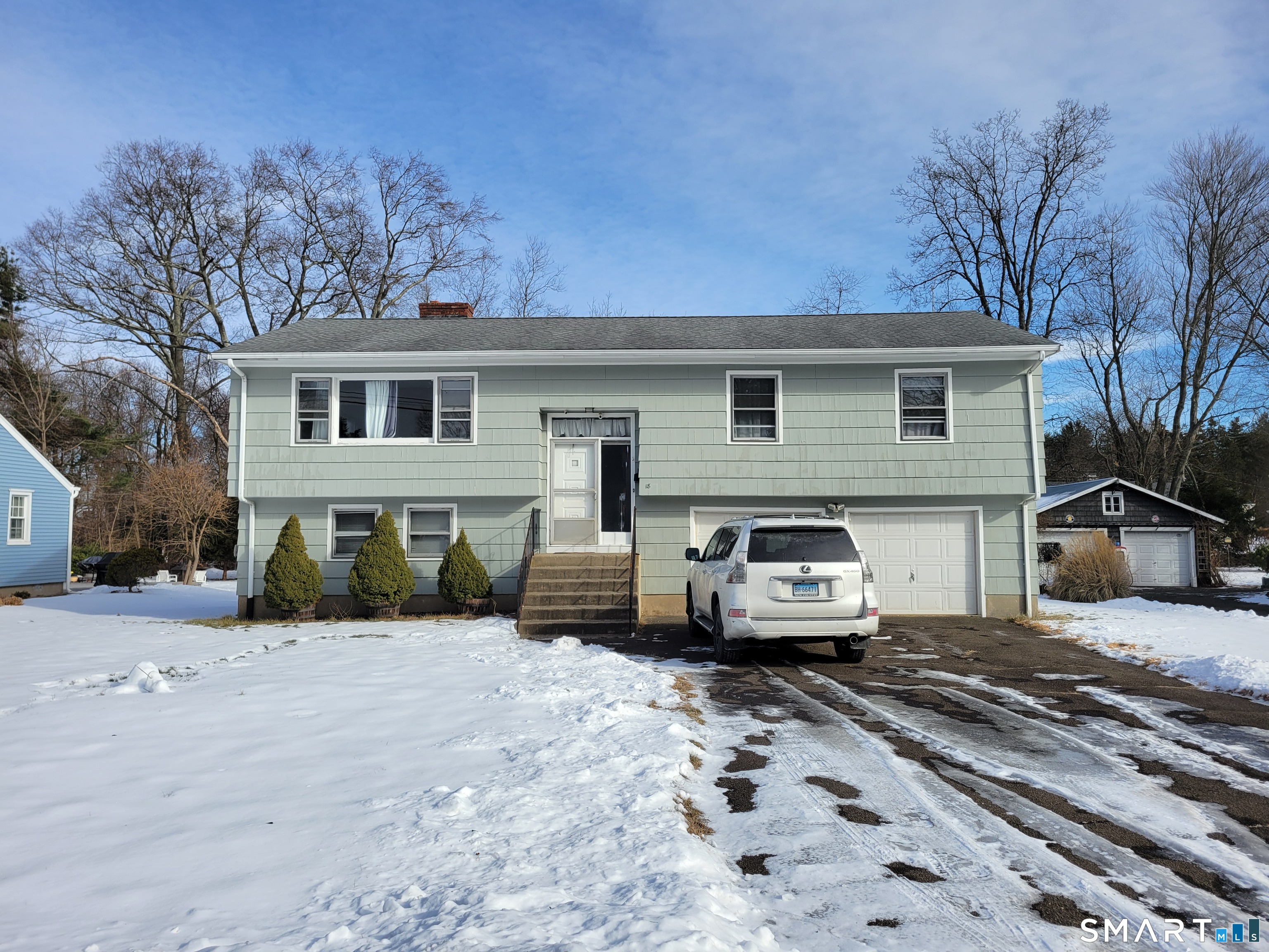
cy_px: 476
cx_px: 634
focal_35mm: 26
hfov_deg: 67.3
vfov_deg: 53.1
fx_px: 953
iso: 40
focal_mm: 5.4
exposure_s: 1/2977
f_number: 1.8
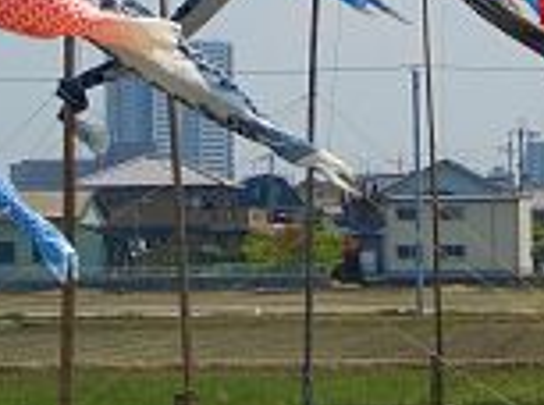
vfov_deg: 7.6
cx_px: 370
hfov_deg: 10.2
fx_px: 3042
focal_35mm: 194
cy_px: -85
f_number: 3.9
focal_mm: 12.2
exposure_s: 1/800
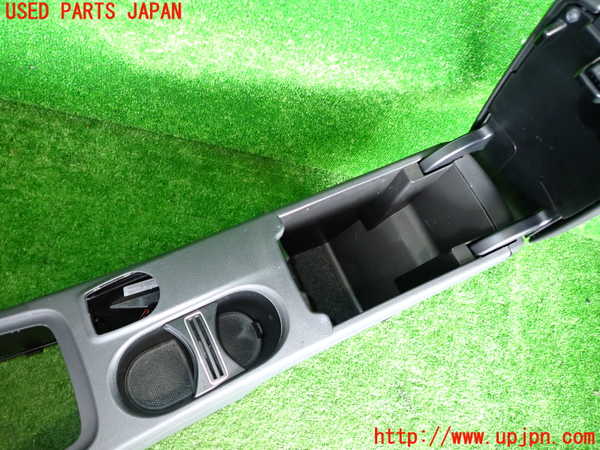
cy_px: 225
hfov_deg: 69.4
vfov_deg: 54.9
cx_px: 300
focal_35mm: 25
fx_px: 433
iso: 320
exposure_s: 1/30
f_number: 2
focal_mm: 4.5
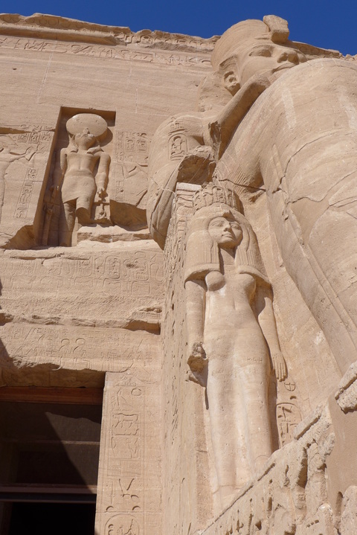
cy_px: 268
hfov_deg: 36.0
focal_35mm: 37
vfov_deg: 51.9
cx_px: 178
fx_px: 550
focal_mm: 7.3
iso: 80
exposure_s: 1/1600
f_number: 3.5
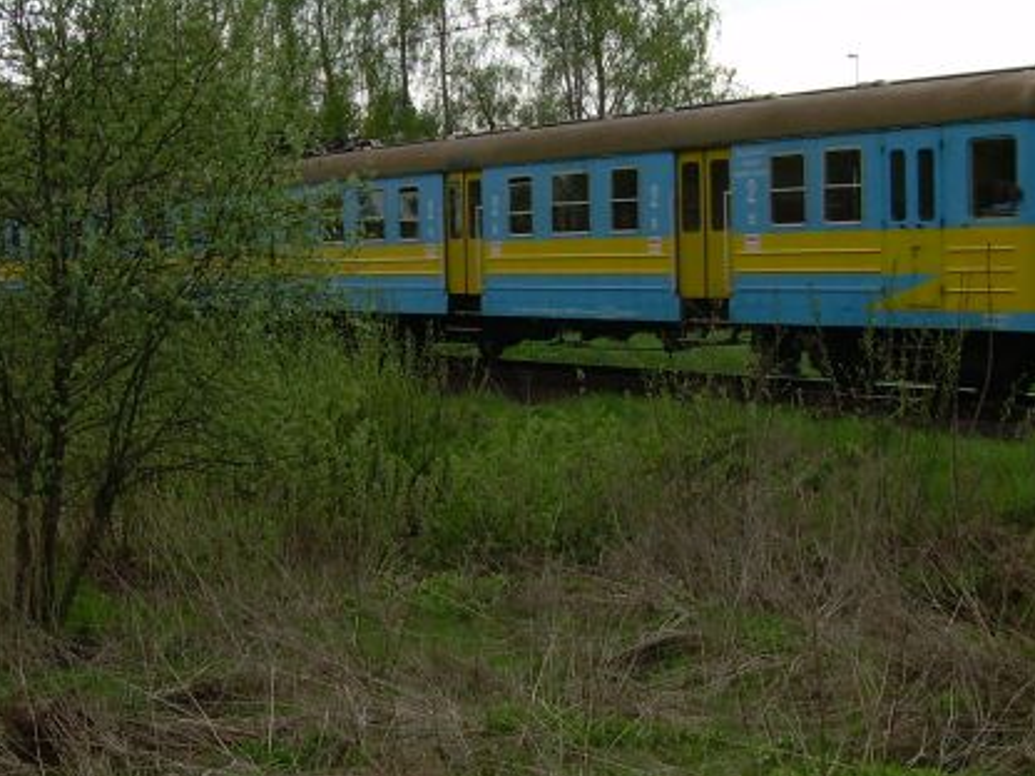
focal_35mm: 73
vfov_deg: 20.2
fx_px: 2183
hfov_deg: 26.7
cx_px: 463
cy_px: 408
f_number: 4.6
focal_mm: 6.3
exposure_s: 1/386
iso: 50
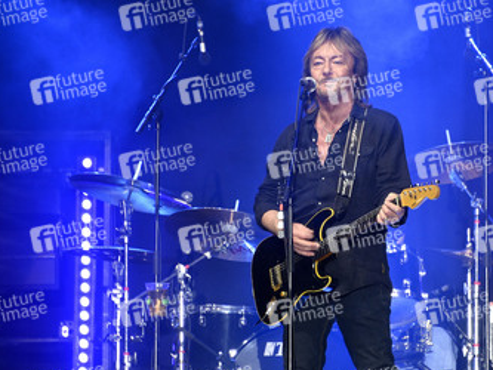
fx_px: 5556
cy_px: 198
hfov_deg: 5.1
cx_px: 325
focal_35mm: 390
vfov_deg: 3.8
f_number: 5.6
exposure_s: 1/200
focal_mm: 300
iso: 2000
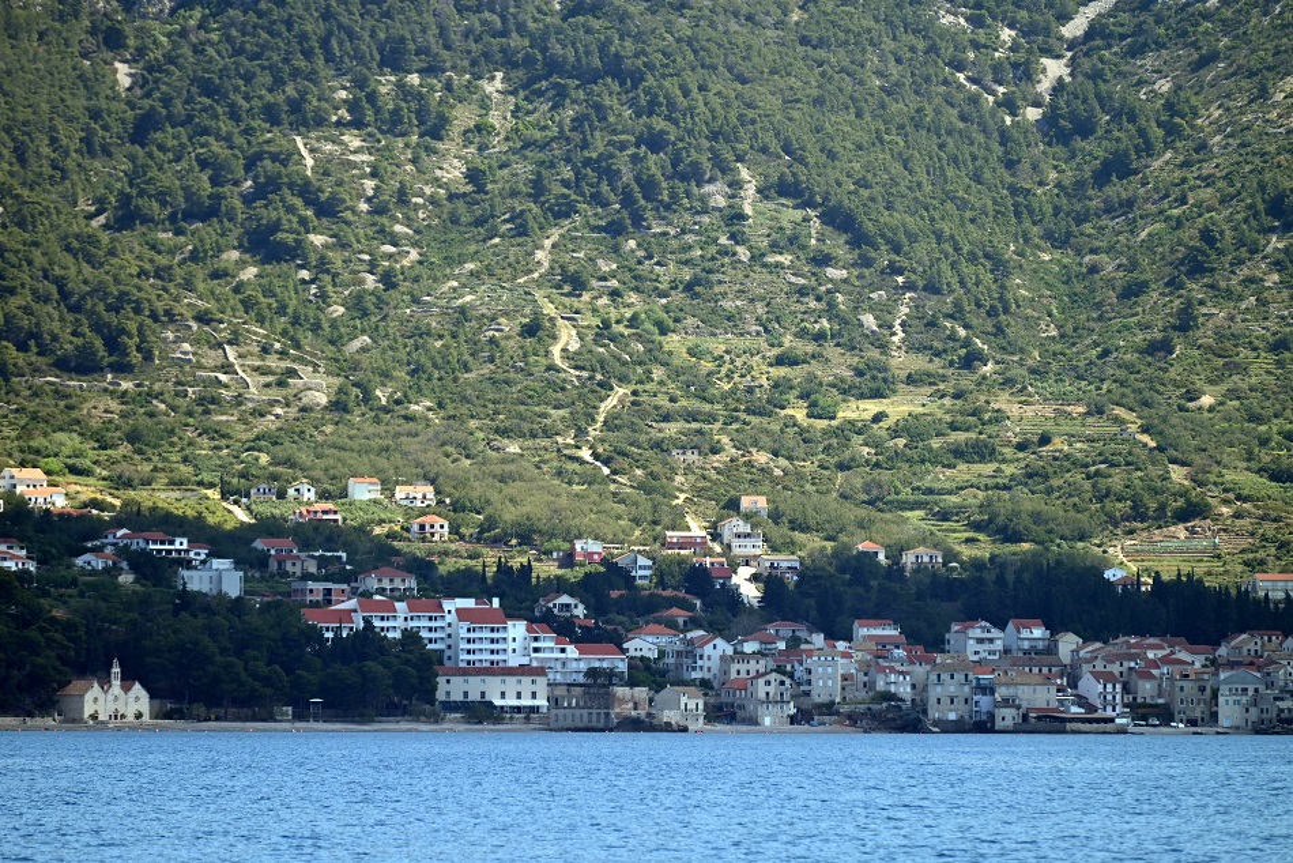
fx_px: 8622
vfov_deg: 5.7
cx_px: 646
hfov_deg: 8.6
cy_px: 432
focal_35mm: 240
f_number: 5.3
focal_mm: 240
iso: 320
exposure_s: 1/1000
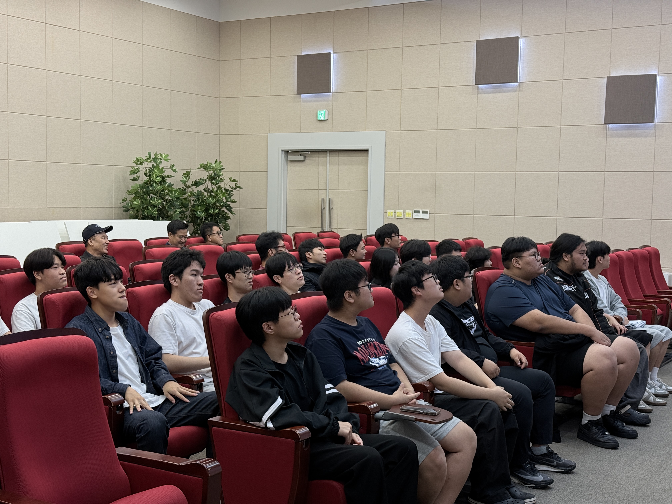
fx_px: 932
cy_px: 252
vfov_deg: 30.3
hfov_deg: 39.7
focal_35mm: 48
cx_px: 336
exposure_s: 1/120
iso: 50
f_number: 1.78
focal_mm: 6.76
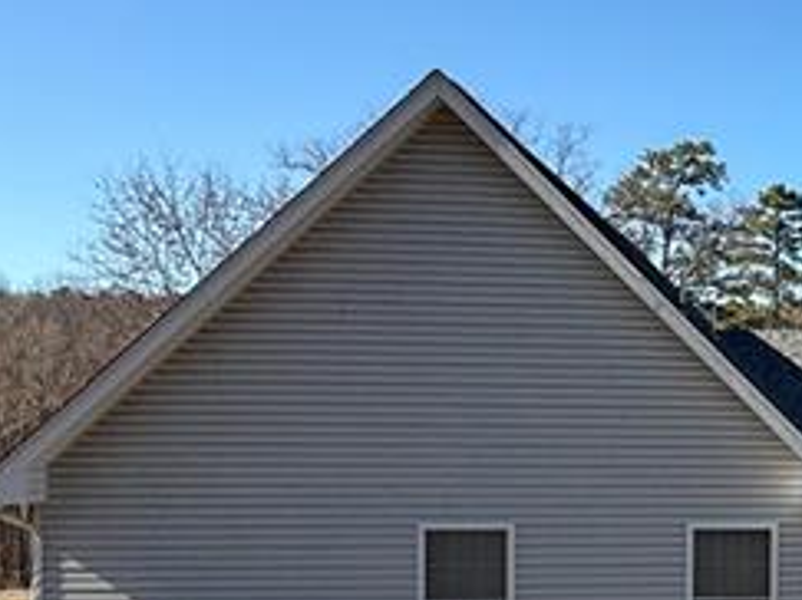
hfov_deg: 27.4
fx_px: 1366
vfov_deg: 24.6
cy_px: 438
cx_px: 1043
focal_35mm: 59
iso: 50
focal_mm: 2.22
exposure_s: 1/1312
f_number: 2.2
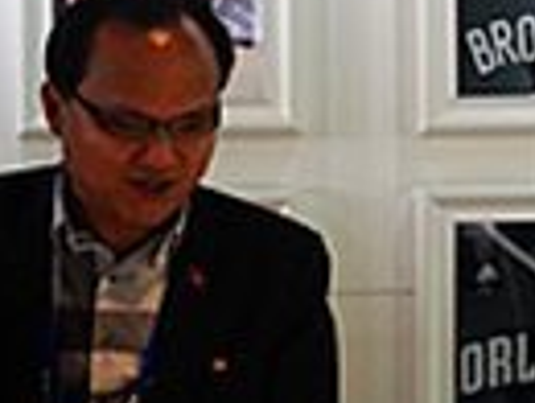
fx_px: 2168
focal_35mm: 140
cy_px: 358
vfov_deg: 10.6
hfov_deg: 14.1
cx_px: 226
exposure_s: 1/100
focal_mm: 23
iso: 1000
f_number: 4
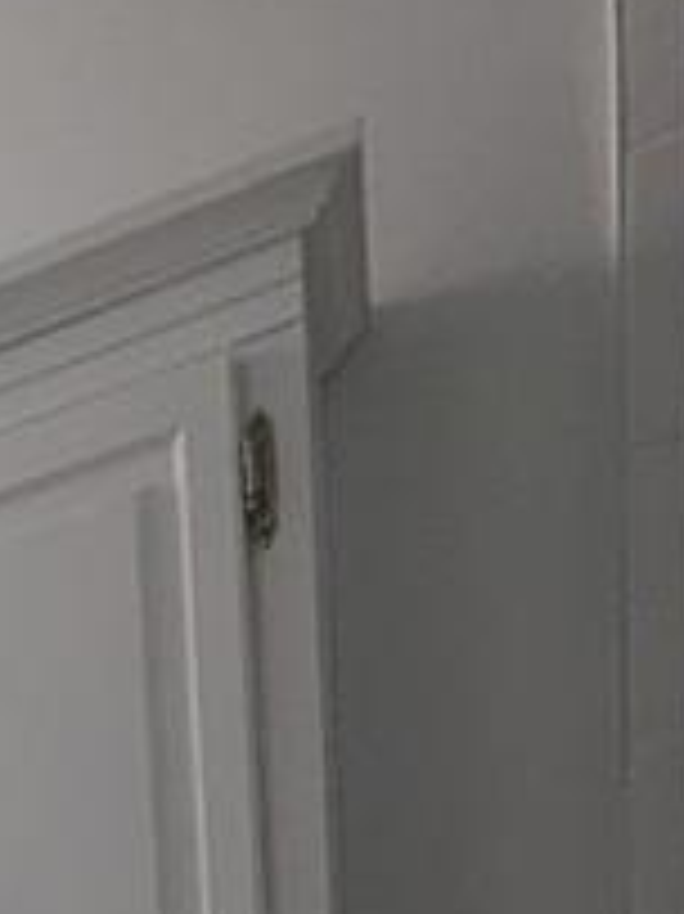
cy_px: 2134
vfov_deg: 15.4
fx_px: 2031
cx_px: -718
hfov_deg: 15.2
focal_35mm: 77
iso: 67
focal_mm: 1.95
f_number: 2.2
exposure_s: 1/76.5
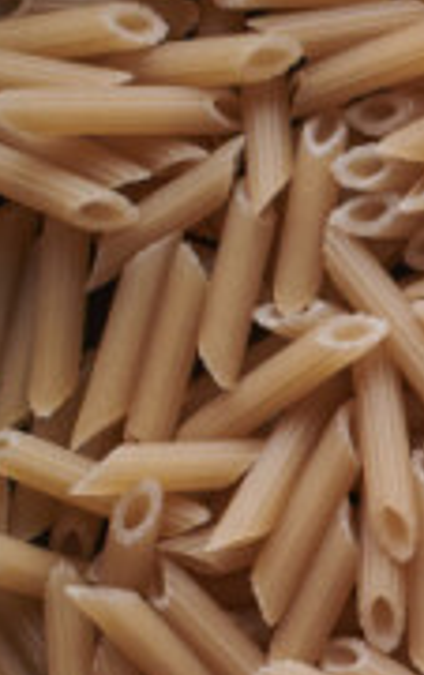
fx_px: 4165
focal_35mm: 226
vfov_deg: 9.2
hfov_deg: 5.3
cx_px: 1490
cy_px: 742
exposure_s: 1/100
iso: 160
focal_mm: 50
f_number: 8
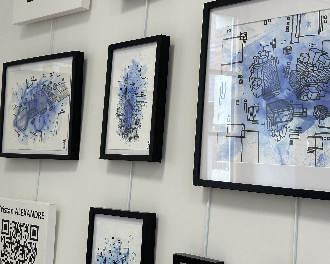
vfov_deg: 24.2
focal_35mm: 63
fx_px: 615
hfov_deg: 30.0
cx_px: 166
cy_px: 122
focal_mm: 6.86
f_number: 1.78
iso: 80
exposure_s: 1/100
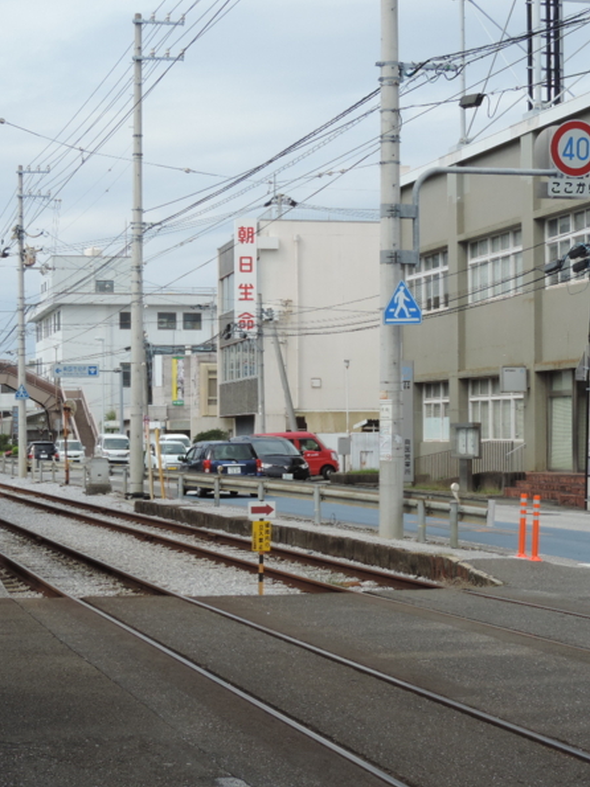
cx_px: 273
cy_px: 394
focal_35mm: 74
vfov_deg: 26.3
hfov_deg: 19.9
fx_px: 1682
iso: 80
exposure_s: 1/640
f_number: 3.7
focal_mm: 9.8
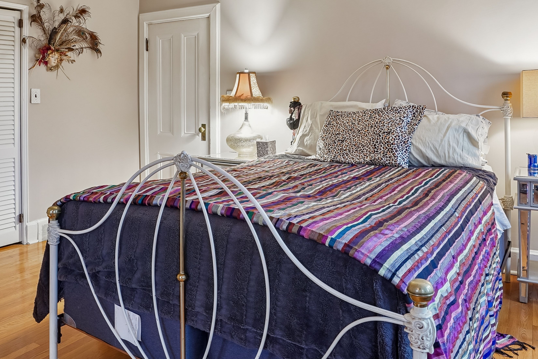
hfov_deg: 63.6
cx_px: 262
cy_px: 98
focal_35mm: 29
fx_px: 433
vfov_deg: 43.8
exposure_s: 1/1.67
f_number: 6.3
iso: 400
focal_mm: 16
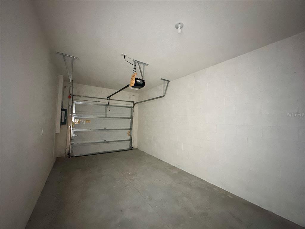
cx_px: 152
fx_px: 123
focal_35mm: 14
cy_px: 114
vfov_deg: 85.7
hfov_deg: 102.1
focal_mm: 2.22
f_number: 2.2
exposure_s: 1/60
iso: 2500
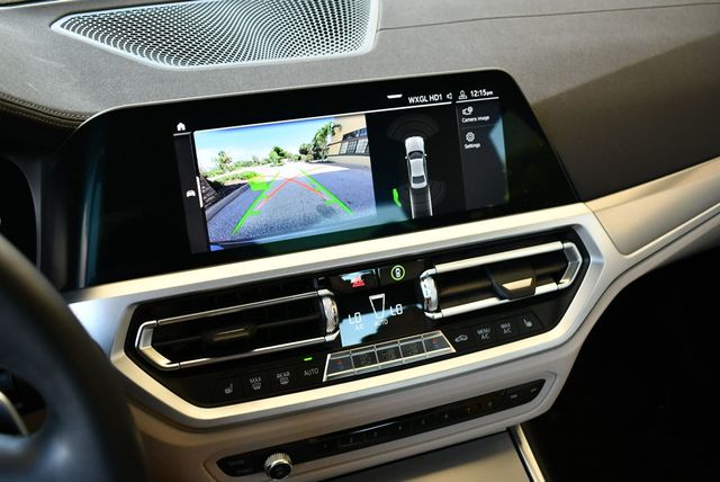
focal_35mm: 36
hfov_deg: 53.1
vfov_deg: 36.9
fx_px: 721
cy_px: 241
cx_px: 360
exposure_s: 1/250
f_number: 3.5
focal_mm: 18
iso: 720
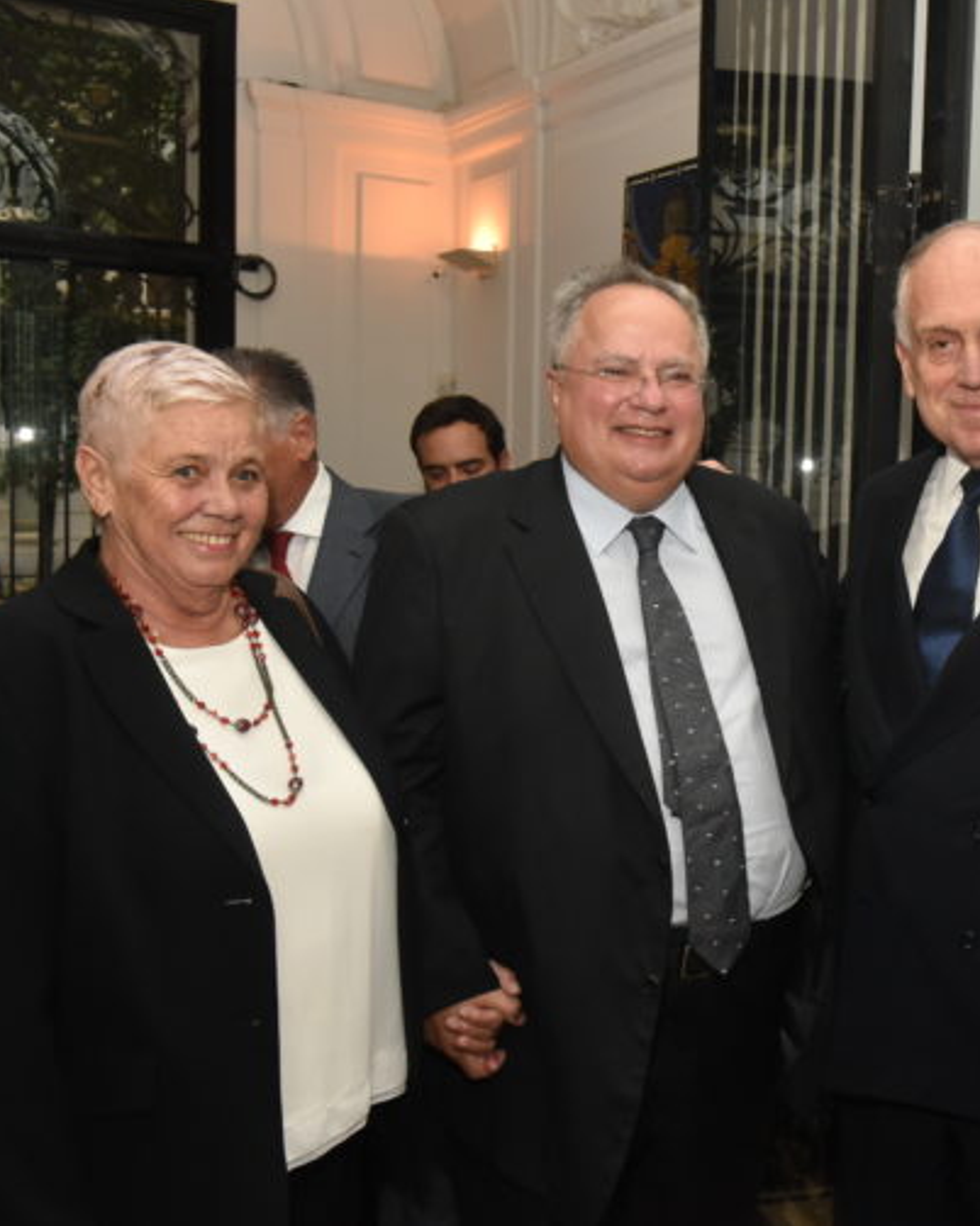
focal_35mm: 44
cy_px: 611
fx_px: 1596
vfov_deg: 42.0
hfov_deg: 32.9
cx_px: 824
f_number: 8
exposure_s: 1/160
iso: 3200
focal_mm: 31
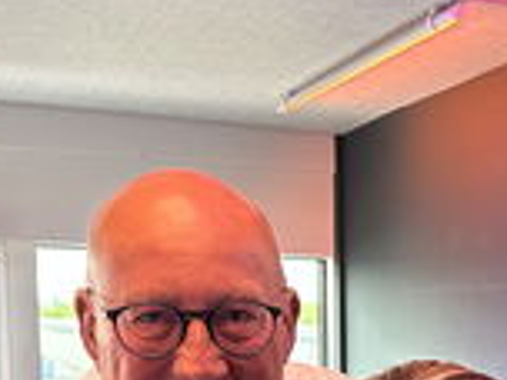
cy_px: 507
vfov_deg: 15.7
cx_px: 627
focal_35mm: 89
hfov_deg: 20.4
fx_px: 1304
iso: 320
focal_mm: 6.86
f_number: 1.78
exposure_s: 1/50
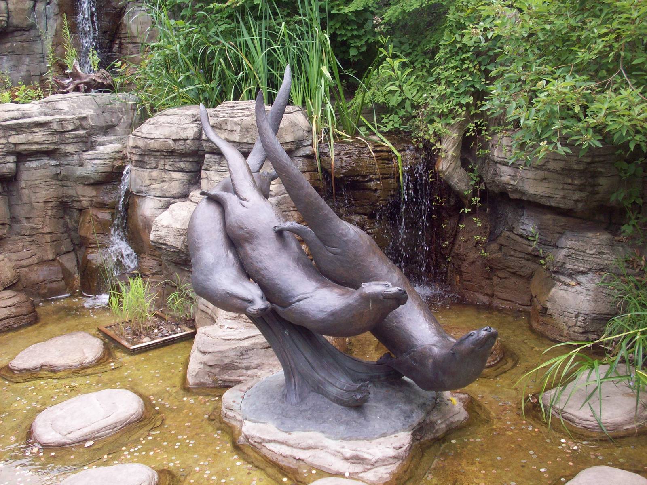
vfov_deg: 38.7
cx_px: 324
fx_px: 692
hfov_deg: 50.1
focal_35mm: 37
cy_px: 242
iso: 80
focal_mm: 6.2
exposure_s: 1/256
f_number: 2.8
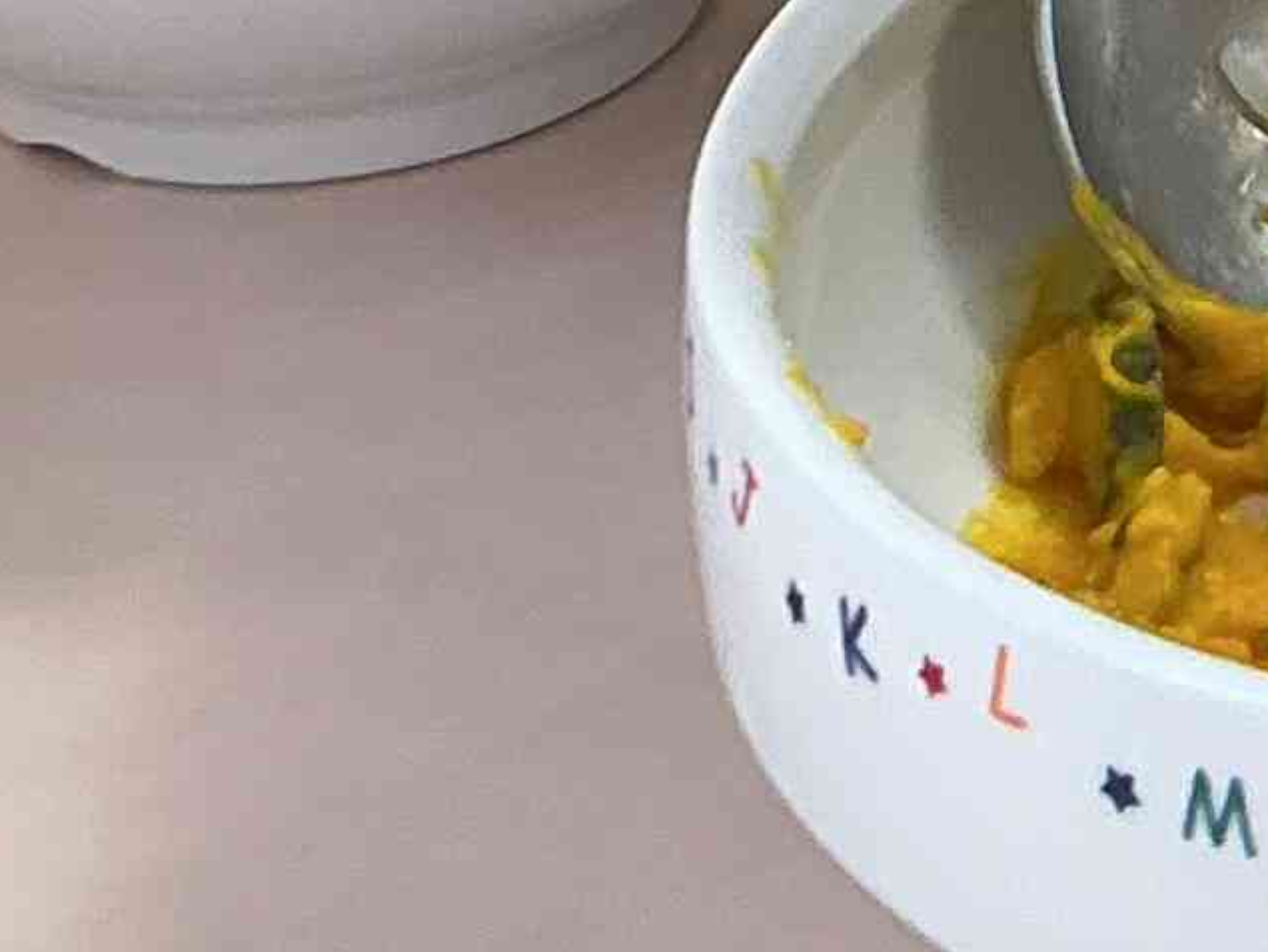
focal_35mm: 184
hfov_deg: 10.1
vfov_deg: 7.6
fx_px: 6744
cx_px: 2346
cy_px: -1199
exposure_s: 1/120
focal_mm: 3
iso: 40
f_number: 1.8
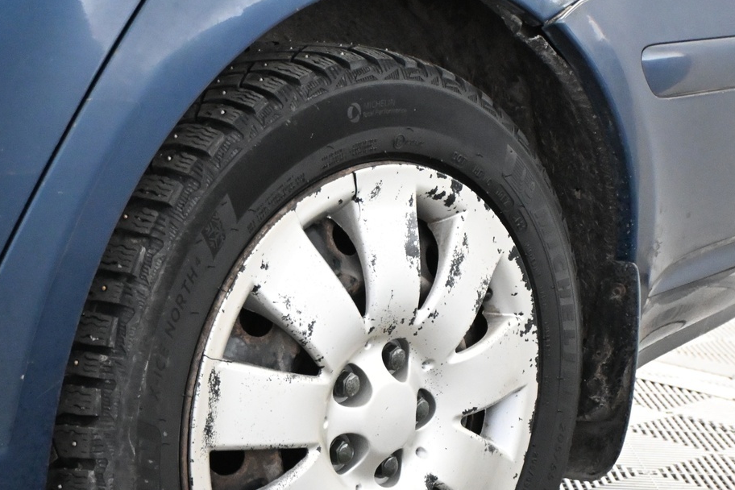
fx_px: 1794
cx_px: 299
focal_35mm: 88
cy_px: 379
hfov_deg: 23.1
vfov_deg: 15.5
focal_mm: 33
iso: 6400
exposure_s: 1/60
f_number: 5
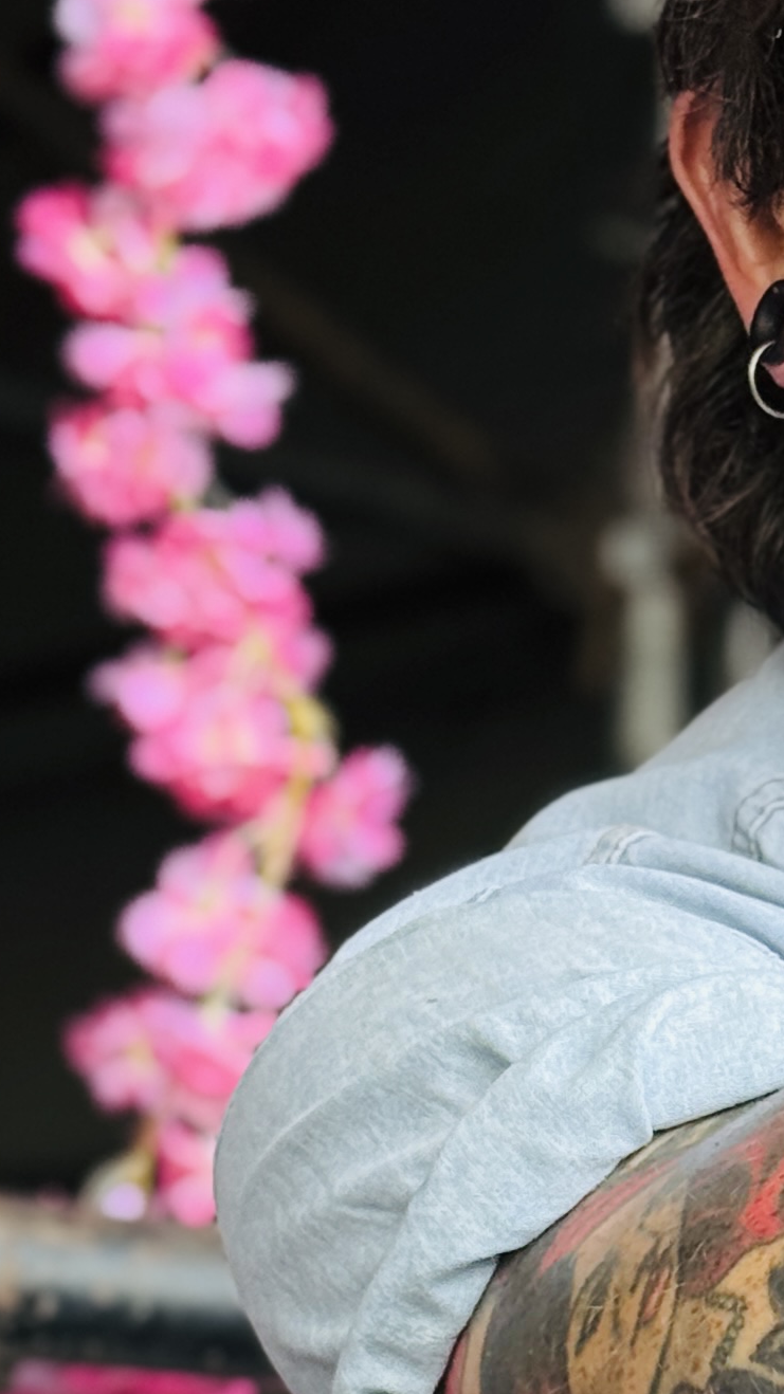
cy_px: 974
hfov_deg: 7.4
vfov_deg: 13.4
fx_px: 5915
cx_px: 1279
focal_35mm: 160
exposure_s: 1/121
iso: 50
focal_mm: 6.76
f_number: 1.78
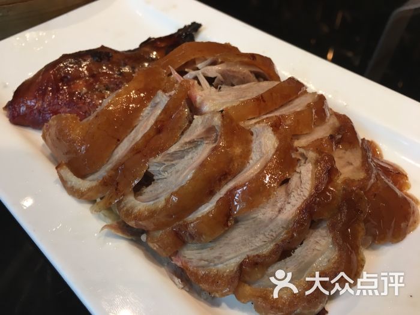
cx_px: 210
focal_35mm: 29
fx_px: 352
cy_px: 158
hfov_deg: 61.7
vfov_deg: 48.2
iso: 64
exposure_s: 1/33
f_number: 2.2
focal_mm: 4.15
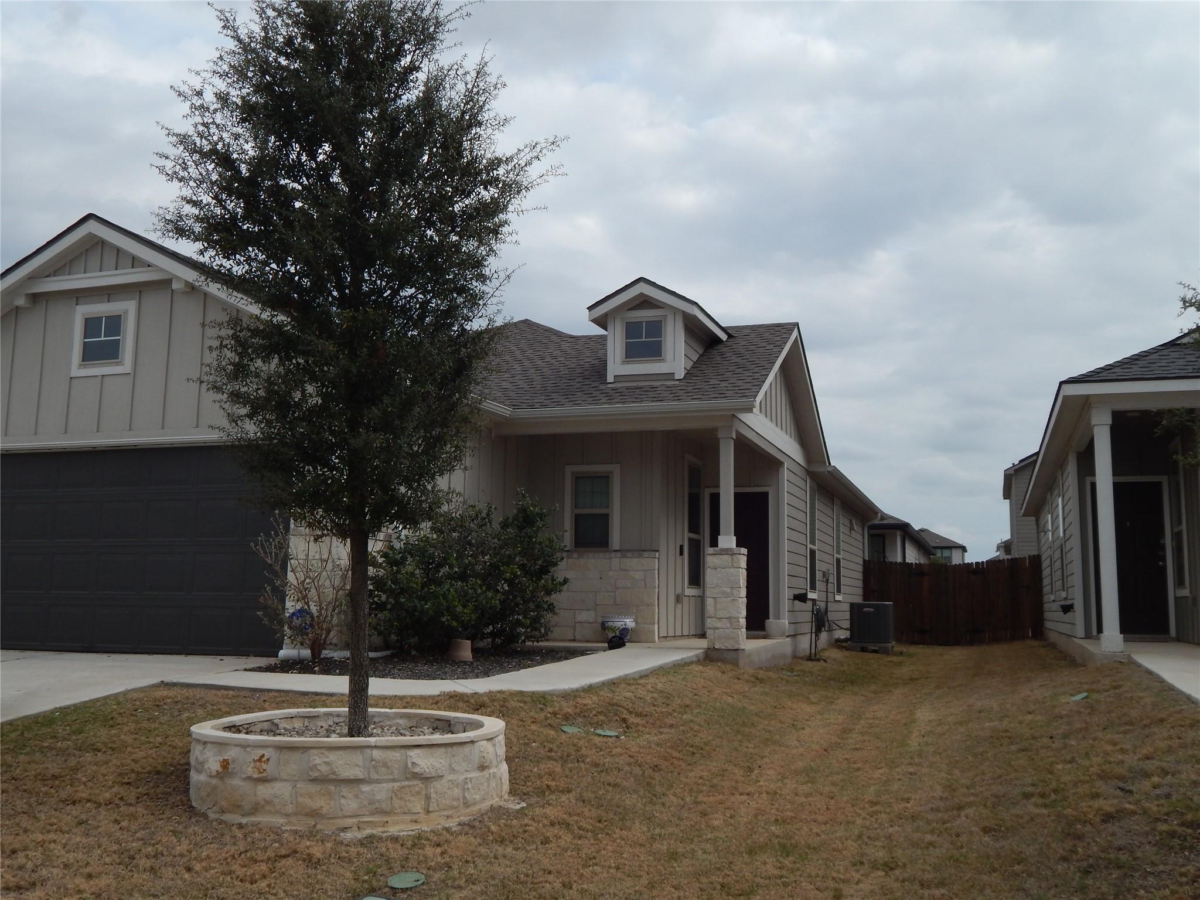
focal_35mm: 35
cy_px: 450
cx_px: 600
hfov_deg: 52.6
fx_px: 1213
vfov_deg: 40.7
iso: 125
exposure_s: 1/1500
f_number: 3.3
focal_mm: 6.1
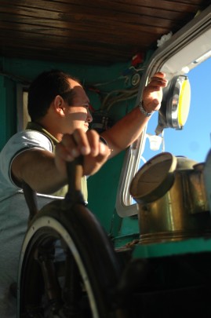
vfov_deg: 29.3
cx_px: 106
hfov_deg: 19.7
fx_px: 608
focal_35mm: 69
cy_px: 159
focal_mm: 46
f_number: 2.8
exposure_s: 1/160
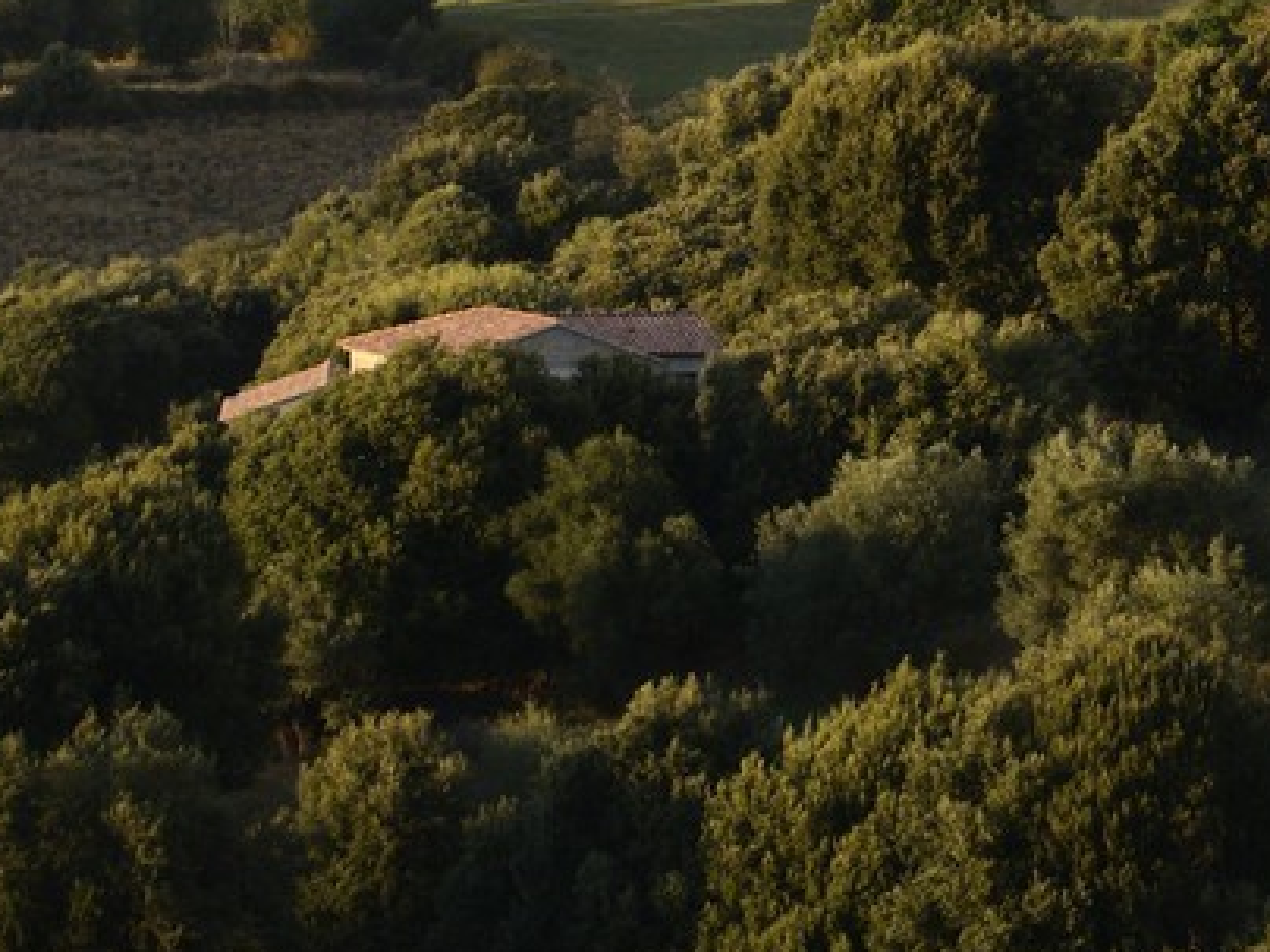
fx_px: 14235
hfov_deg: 5.1
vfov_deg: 3.8
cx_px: 1578
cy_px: -1392
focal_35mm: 388
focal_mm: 102
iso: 200
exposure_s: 1/250
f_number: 5.6
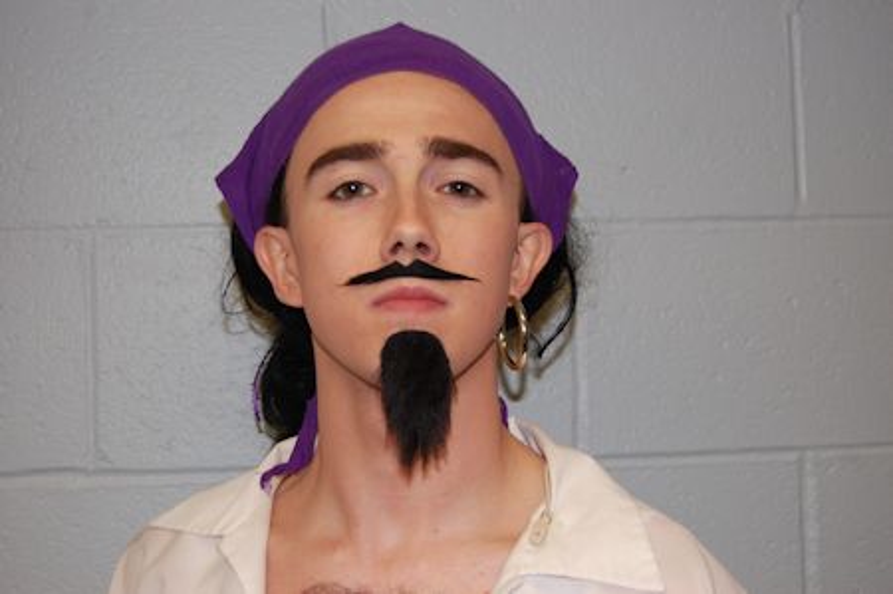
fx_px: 1412
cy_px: 297
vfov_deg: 23.7
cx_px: 446
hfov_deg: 35.1
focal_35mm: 57
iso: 400
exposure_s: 1/60
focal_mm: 38
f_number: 5
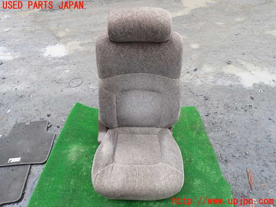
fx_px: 199
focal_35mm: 25
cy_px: 104
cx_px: 138
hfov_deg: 69.4
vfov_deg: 54.9
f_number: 2.8
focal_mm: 4.5
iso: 100
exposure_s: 1/160
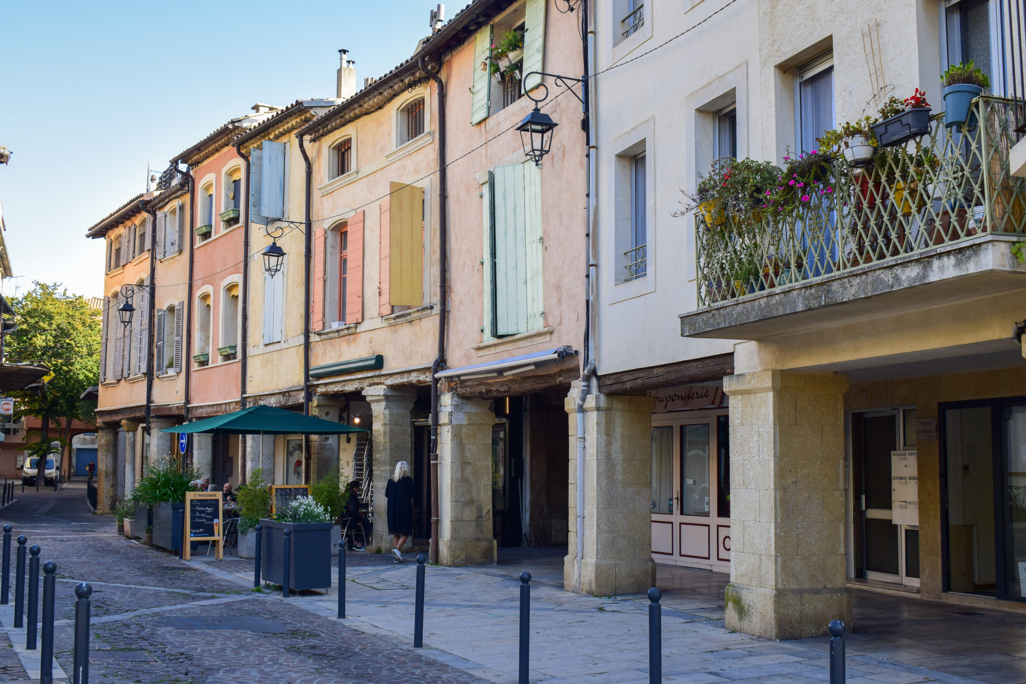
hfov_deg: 46.4
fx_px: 1197
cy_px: 342
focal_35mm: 42
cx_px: 513
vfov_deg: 31.9
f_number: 10
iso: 400
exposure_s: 1/200
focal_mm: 28
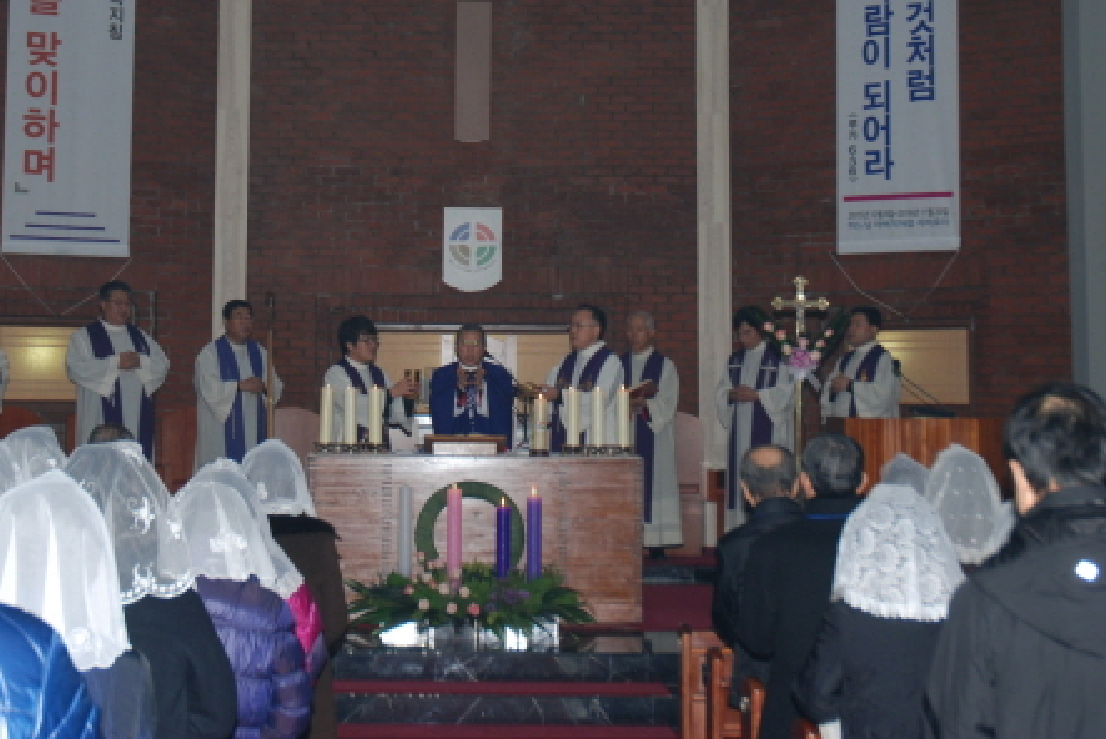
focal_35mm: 69
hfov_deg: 29.3
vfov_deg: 19.6
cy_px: 157
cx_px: 487
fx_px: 2115
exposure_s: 1/60
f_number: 4.5
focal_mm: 29
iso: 200
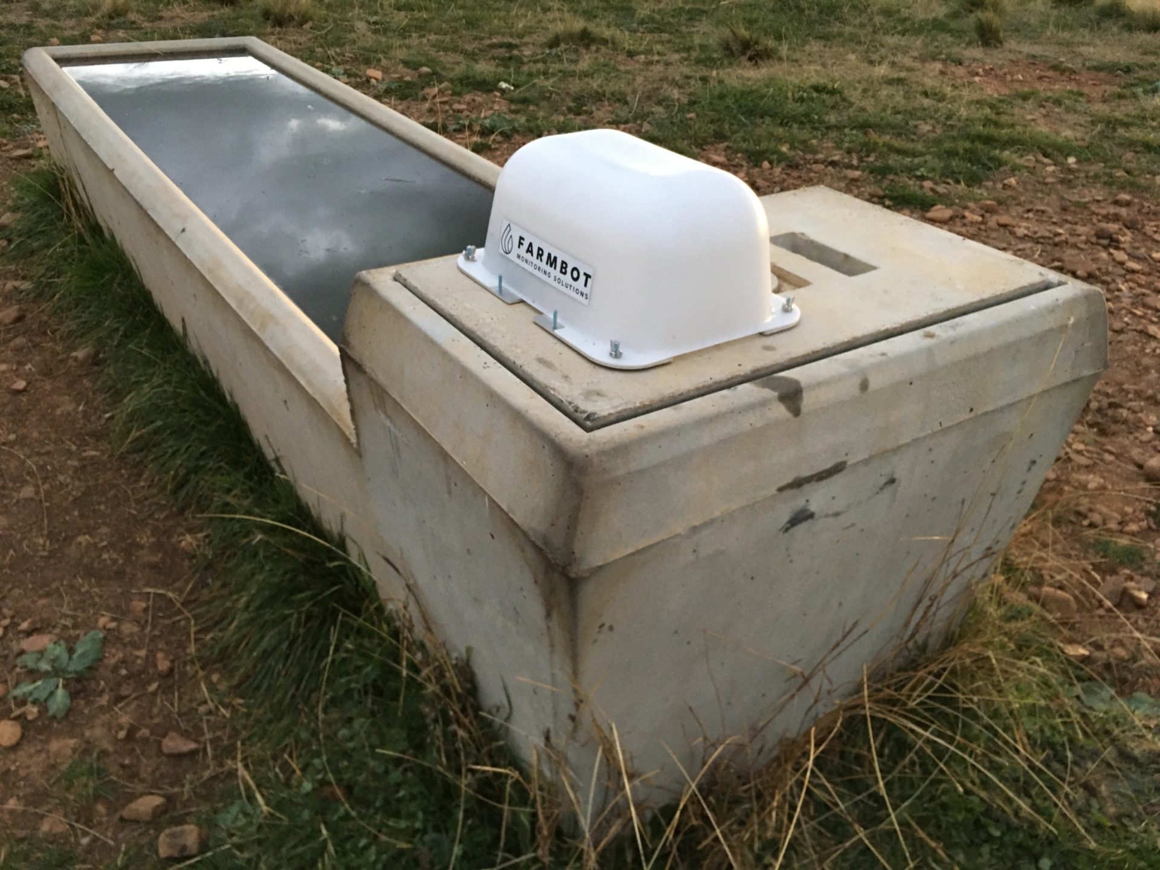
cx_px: 580
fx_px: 972
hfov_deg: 61.7
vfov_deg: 48.2
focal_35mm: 29
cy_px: 435
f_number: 2.2
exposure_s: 1/17
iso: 100
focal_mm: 4.15
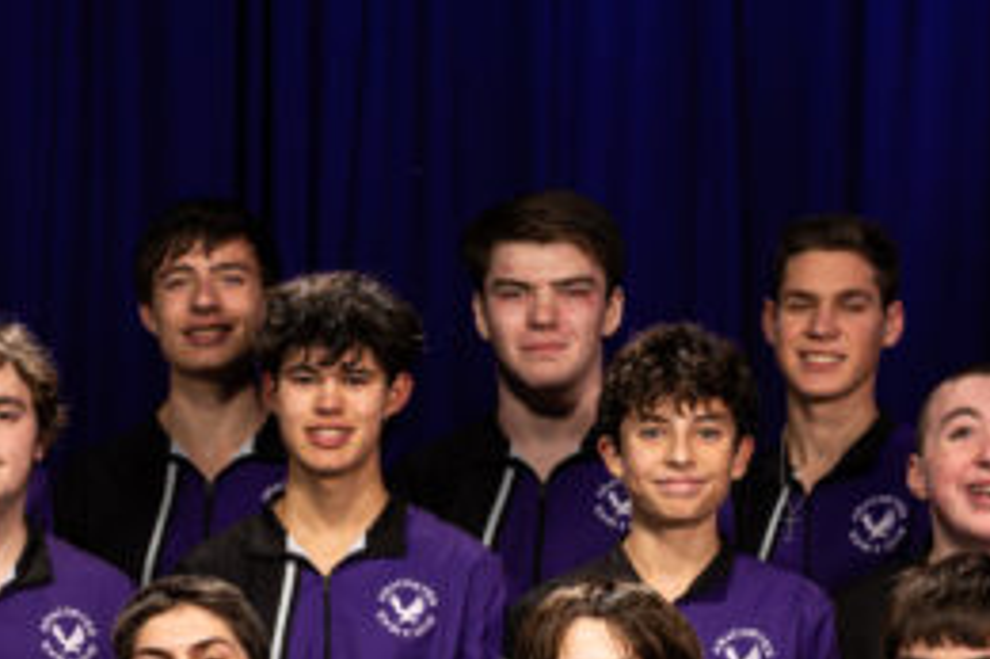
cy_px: 1053
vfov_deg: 9.6
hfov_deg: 14.7
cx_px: 57
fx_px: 3792
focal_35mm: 138
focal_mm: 35
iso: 500
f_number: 6.3
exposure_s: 1/25
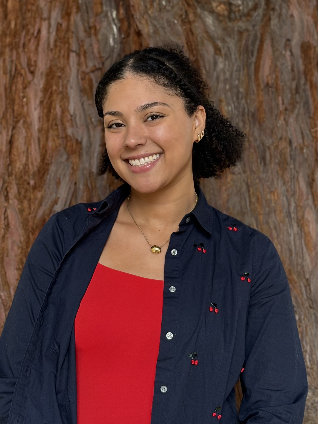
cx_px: 168
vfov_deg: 25.1
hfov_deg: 19.1
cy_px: 111
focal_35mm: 77
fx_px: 943
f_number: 1.6
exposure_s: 1/121
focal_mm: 5.96
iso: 50
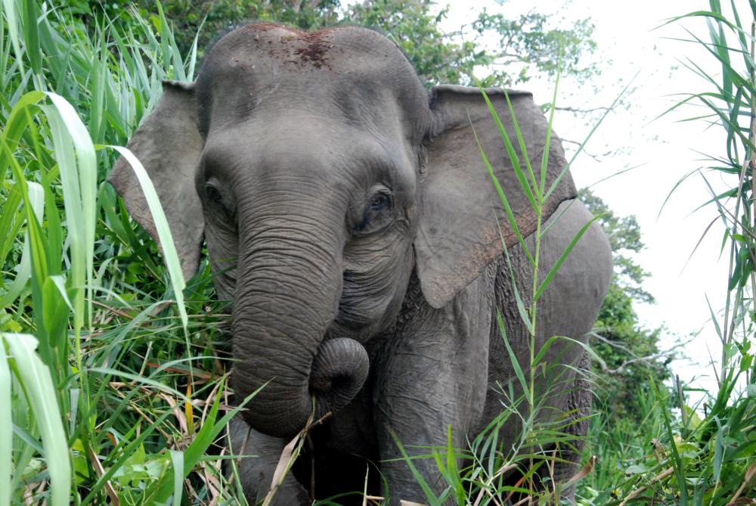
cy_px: 253
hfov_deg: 28.0
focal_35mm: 72
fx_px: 1514
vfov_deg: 19.0
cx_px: 378
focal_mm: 48
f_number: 7.1
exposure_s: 1/80
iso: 1400
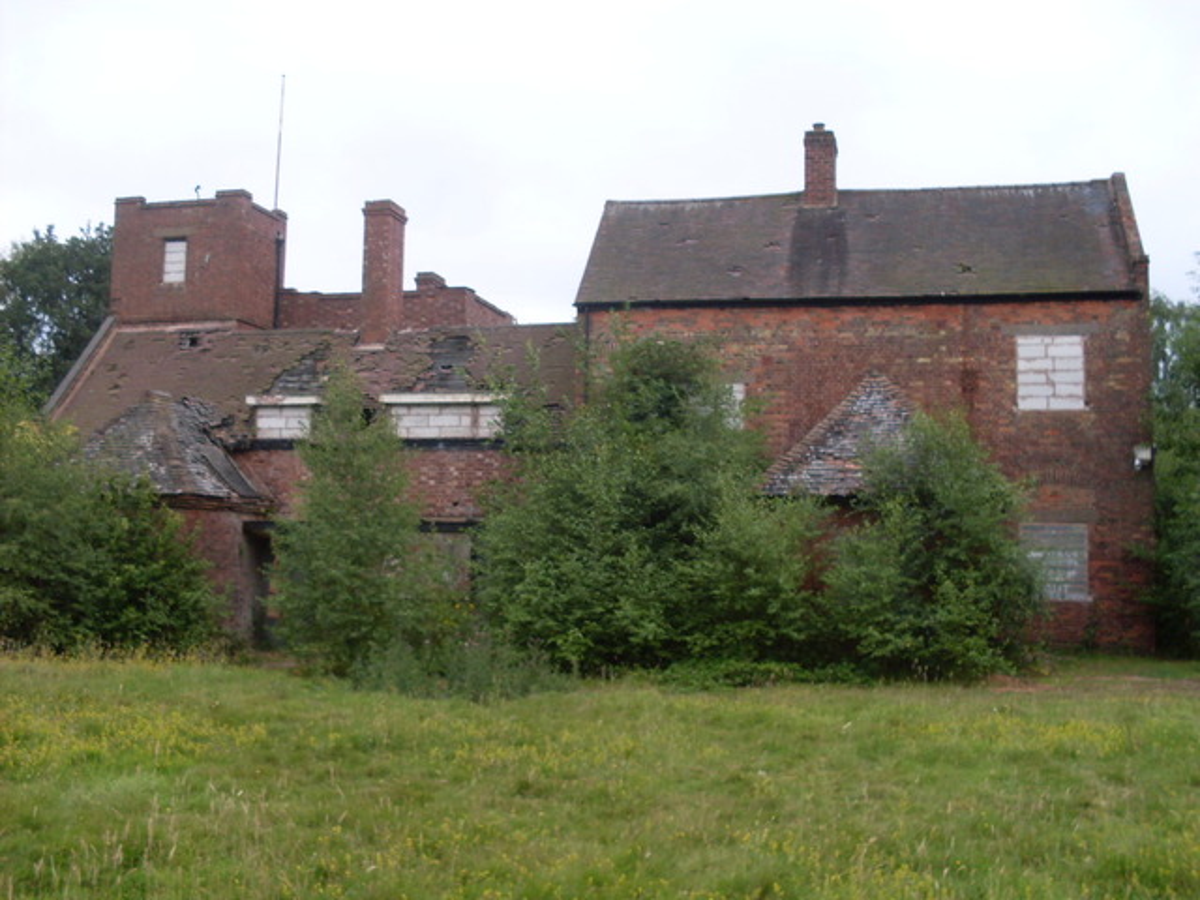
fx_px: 1317
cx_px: 600
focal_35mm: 38
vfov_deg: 37.7
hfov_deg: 49.0
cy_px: 450
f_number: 2.8
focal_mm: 6.3
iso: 80
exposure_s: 1/250
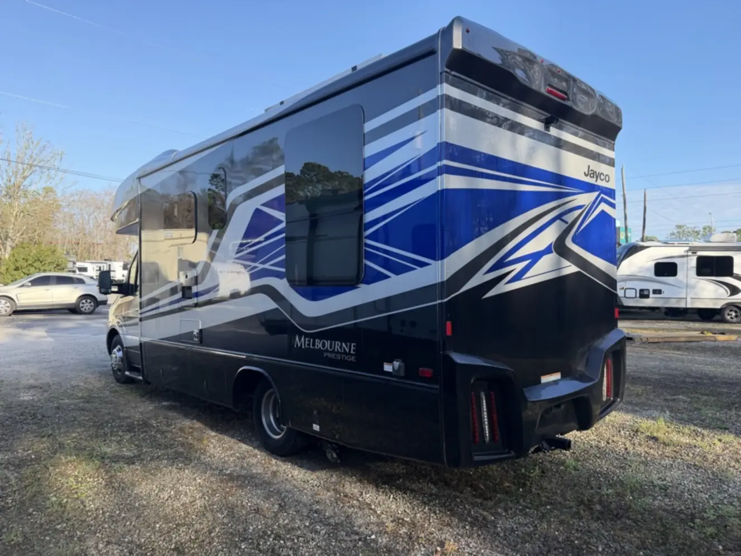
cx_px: 370
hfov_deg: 71.6
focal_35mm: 24
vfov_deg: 56.8
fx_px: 514
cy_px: 278
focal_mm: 6.76
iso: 100
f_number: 1.78
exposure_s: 1/1493
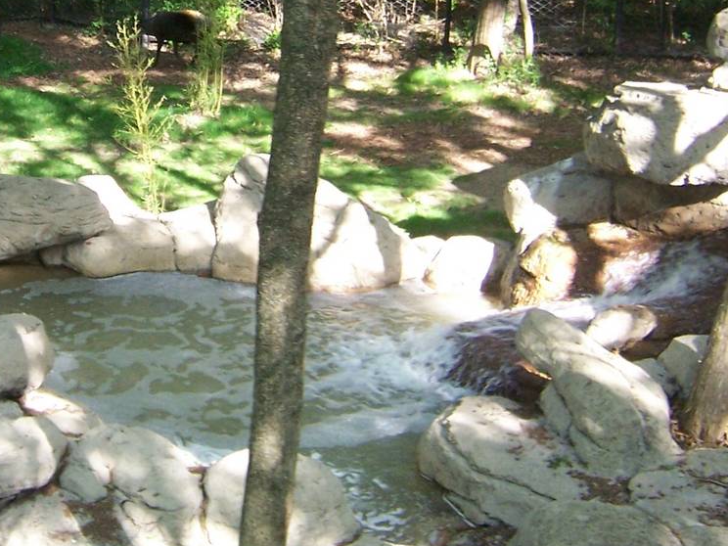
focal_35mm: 71
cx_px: 39
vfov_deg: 20.3
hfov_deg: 26.3
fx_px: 1493
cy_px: 62
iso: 140
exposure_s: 1/125
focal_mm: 5.5
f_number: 2.8
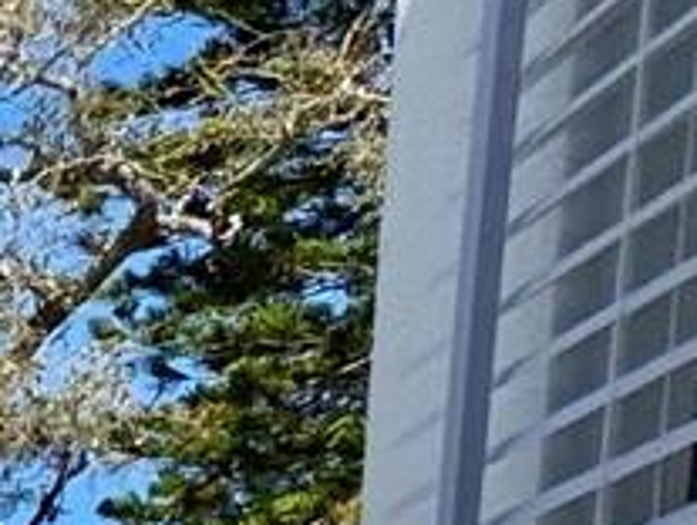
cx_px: -1539
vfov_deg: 11.3
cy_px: 1299
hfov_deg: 10.5
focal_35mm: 108
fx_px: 2178
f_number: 2.2
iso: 50
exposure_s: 1/3390
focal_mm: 2.22
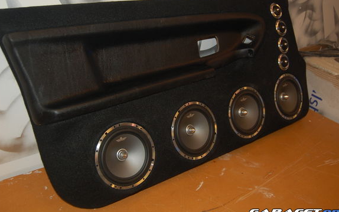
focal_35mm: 34
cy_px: 93
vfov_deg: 37.2
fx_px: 314
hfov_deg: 56.7
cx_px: 161
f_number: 3.8
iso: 400
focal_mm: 20
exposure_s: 1/60
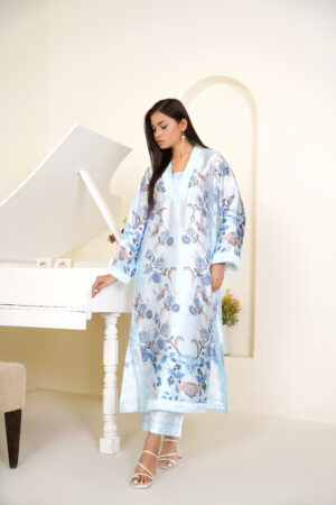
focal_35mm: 46
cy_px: 252
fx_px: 651
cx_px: 168
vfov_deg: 42.3
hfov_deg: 28.9
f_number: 3.5
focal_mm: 46.5
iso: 64
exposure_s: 1/125
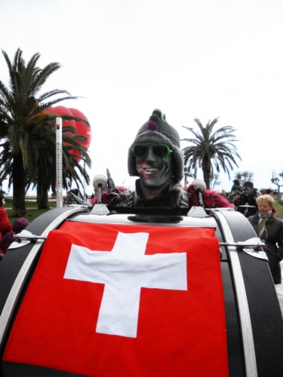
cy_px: 188
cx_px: 142
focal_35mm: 27
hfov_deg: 51.4
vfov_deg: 65.3
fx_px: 294
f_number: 3.2
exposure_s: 1/1250
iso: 80
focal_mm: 4.9
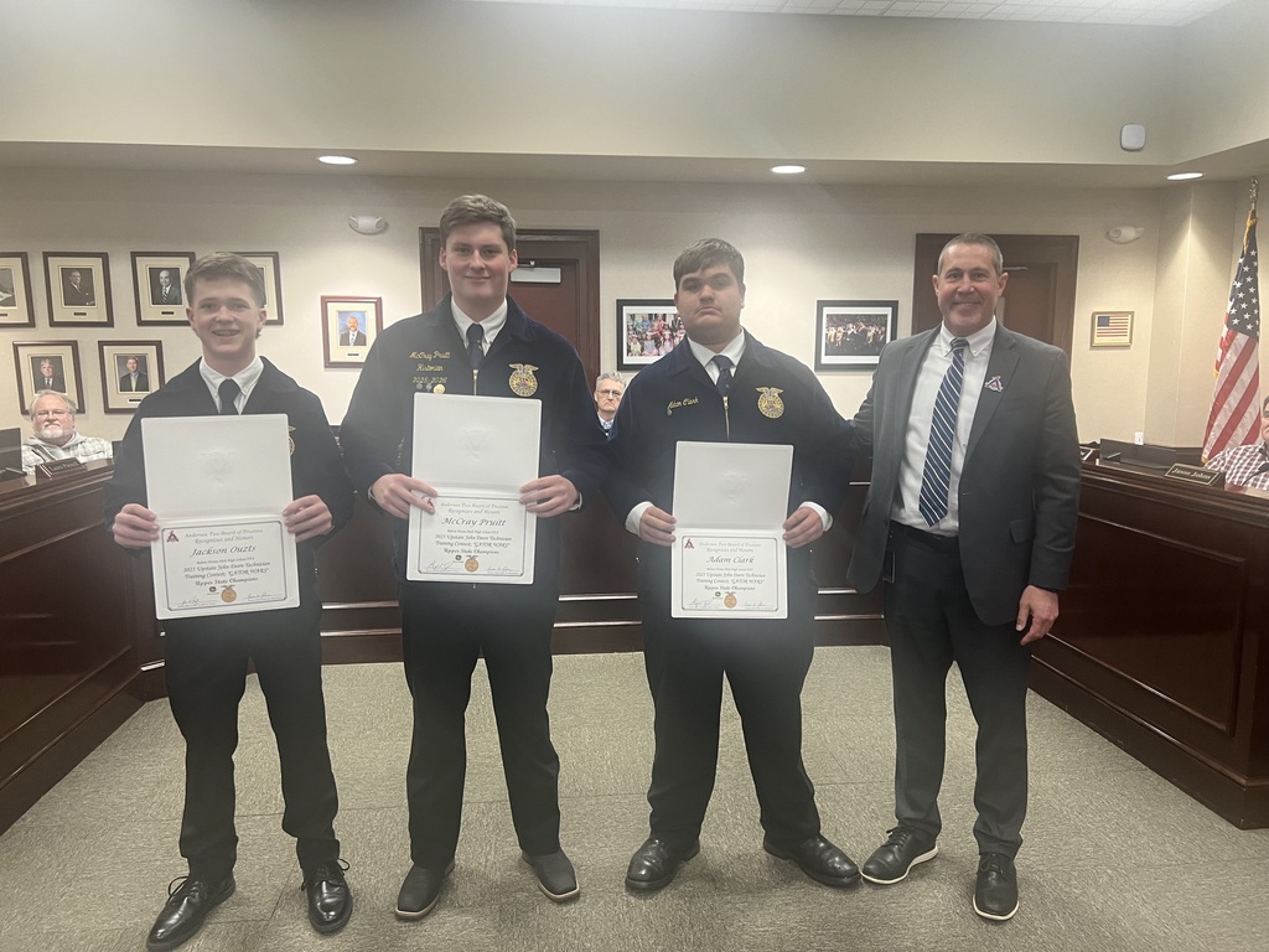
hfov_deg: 67.3
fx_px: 953
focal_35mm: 26
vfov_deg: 53.1
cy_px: 476
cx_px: 634
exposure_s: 1/60
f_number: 1.5
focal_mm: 5.7
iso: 160
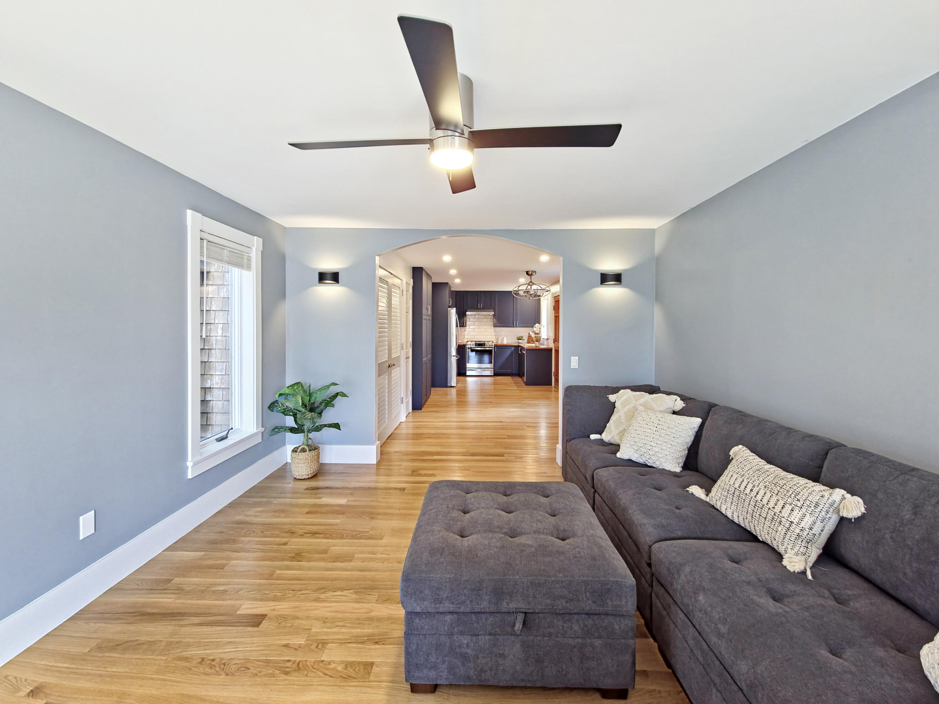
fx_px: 353
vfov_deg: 89.9
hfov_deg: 106.2
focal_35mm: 13
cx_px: 470
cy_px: 352
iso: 160
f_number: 2.2
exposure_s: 1/60
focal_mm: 2.2
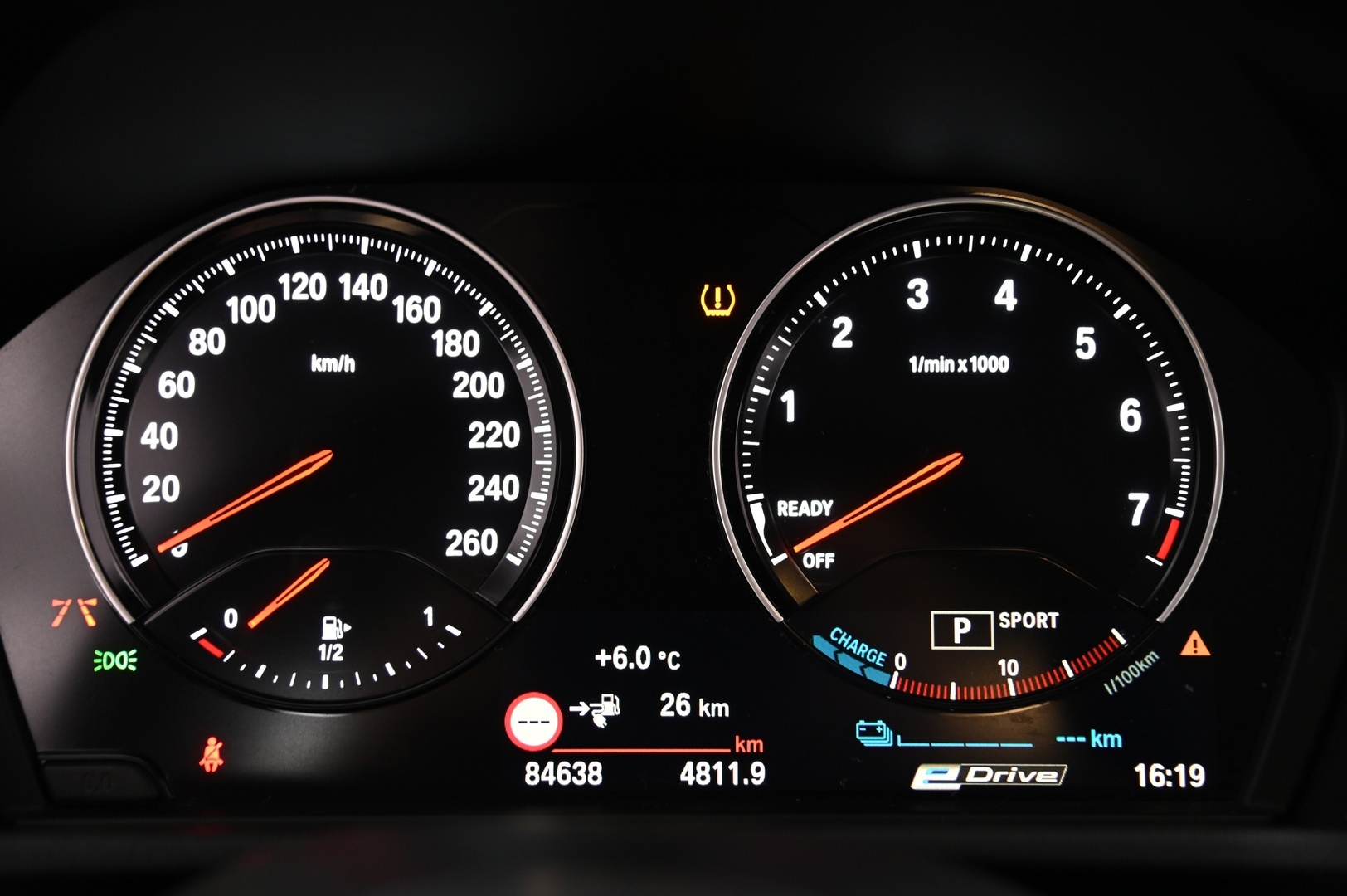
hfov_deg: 34.5
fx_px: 2168
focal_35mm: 58
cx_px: 674
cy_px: 448
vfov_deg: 23.3
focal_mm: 58
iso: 2000
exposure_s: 1/25
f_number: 4
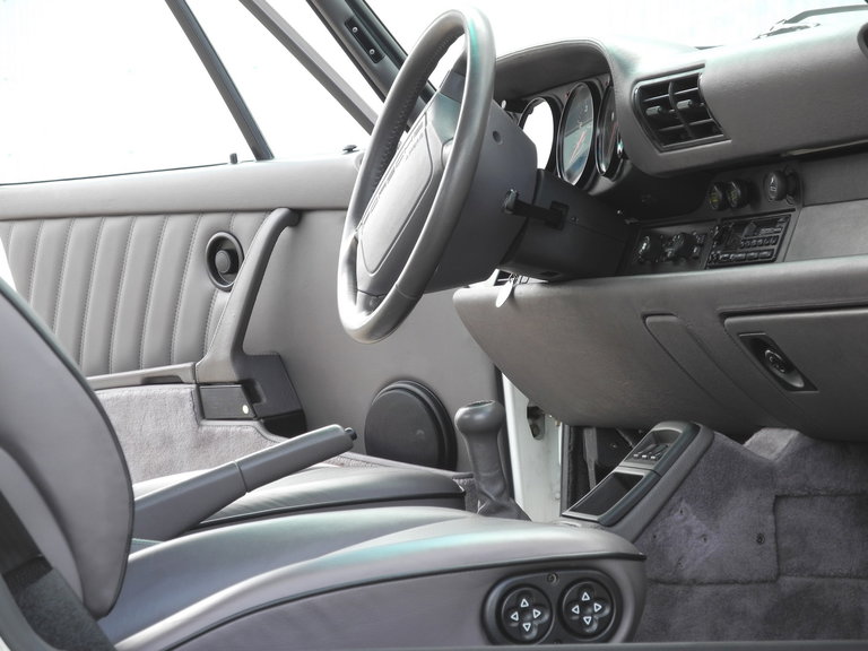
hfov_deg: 14.6
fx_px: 3385
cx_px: 434
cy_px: 326
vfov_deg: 11.0
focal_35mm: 135
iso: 100
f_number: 5
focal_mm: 28.9
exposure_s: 1/62.8
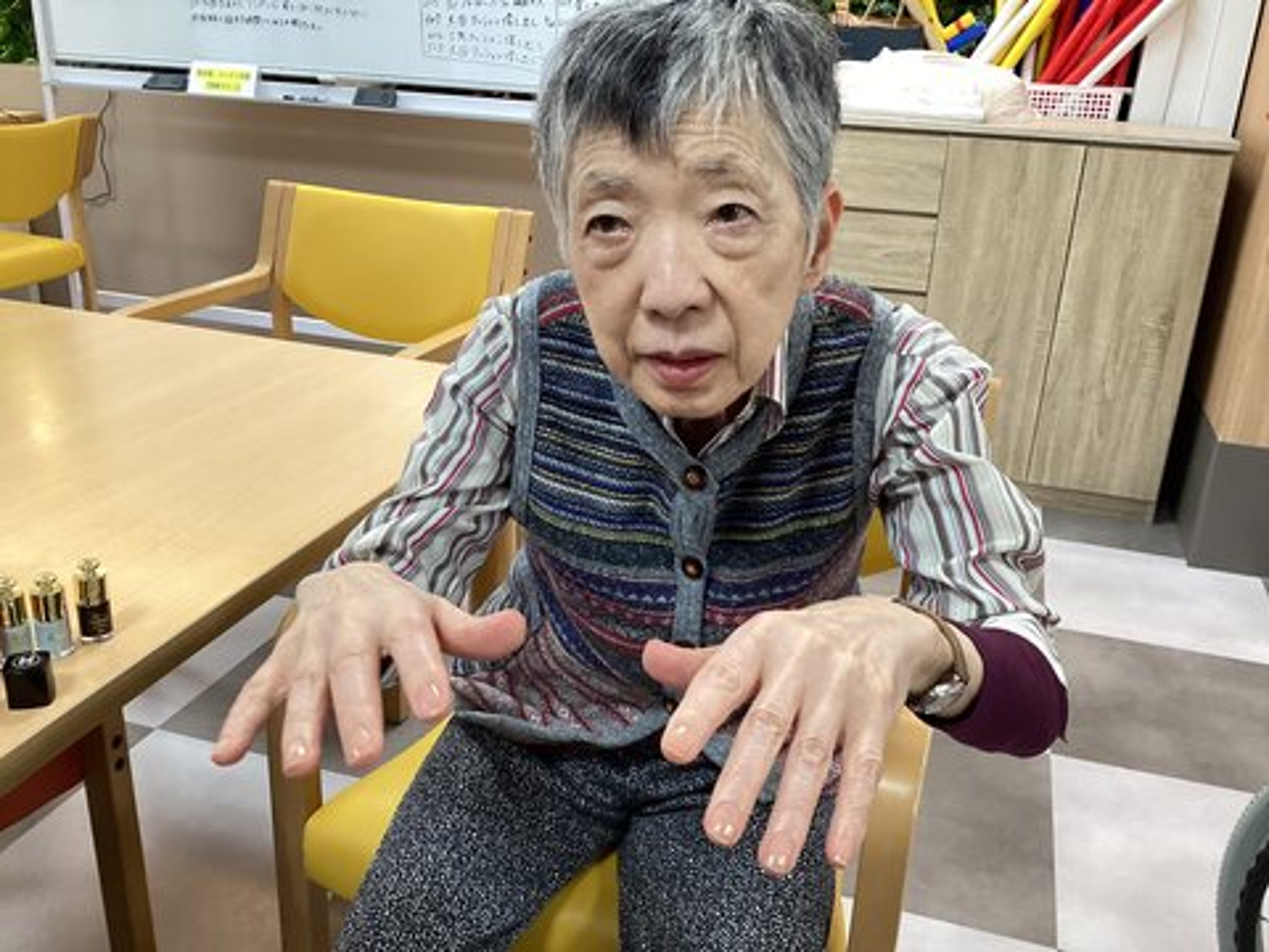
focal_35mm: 31
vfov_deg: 45.4
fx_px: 1136
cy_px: 476
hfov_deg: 58.4
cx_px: 634
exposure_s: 1/50
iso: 160
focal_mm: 3.3
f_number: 2.4
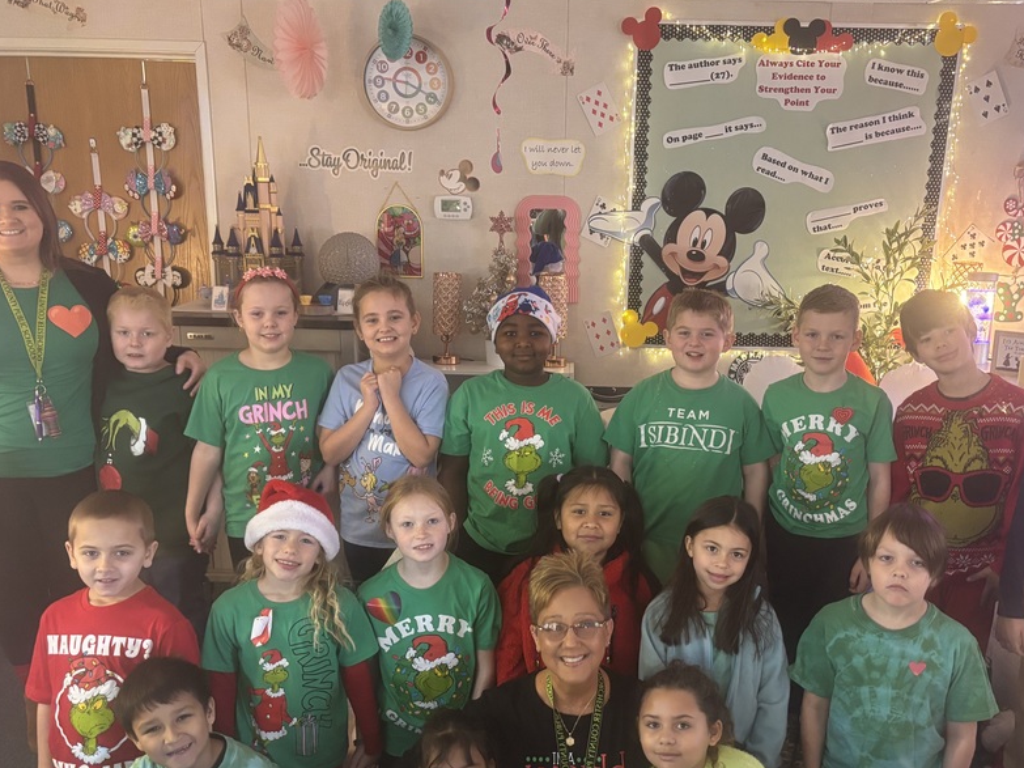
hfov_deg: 53.8
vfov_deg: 41.6
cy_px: 467
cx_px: 570
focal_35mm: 34
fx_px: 1006
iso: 400
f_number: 1.6
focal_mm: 5.96
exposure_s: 1/40
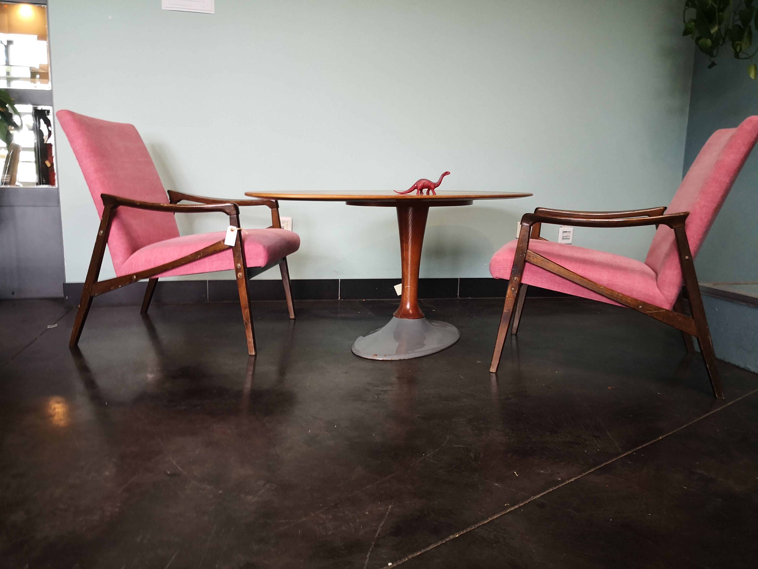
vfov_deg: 51.4
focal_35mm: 27
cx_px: 379
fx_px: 591
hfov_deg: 65.3
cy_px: 284
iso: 160
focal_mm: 3.95
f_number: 1.6
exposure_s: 1/33.3
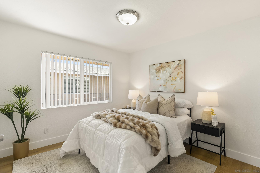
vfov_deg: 73.8
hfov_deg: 96.7
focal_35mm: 16
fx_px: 116
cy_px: 86
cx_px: 130
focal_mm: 16
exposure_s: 1/10
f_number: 8
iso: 500
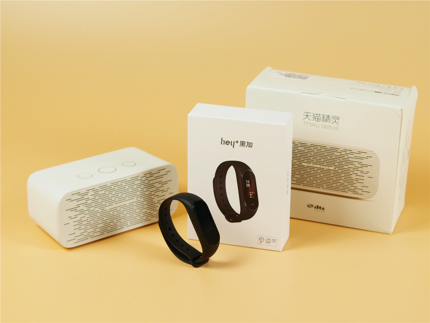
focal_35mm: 86
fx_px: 1068
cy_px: 162
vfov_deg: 17.2
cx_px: 215
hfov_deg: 22.8
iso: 250
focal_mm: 43
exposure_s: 1/80
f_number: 3.5
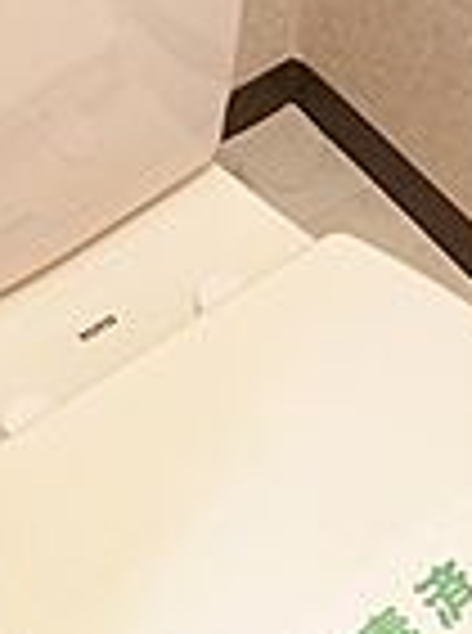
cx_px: 265
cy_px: 126
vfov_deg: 19.7
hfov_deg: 14.9
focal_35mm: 99
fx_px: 1808
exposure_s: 1/33
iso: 125
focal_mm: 4.15
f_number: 2.2
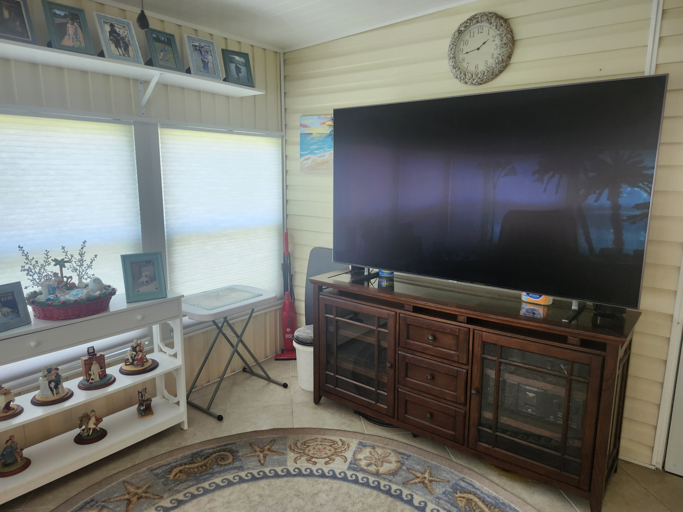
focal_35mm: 23
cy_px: 256
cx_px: 342
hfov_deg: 73.9
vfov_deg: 58.9
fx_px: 454
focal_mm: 5.54
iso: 200
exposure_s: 1/120
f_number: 1.8
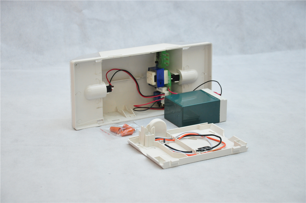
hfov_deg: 20.6
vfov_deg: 13.8
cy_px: 102
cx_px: 153
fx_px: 840
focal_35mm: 99
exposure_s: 1/100
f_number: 5.3
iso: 1000
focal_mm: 66
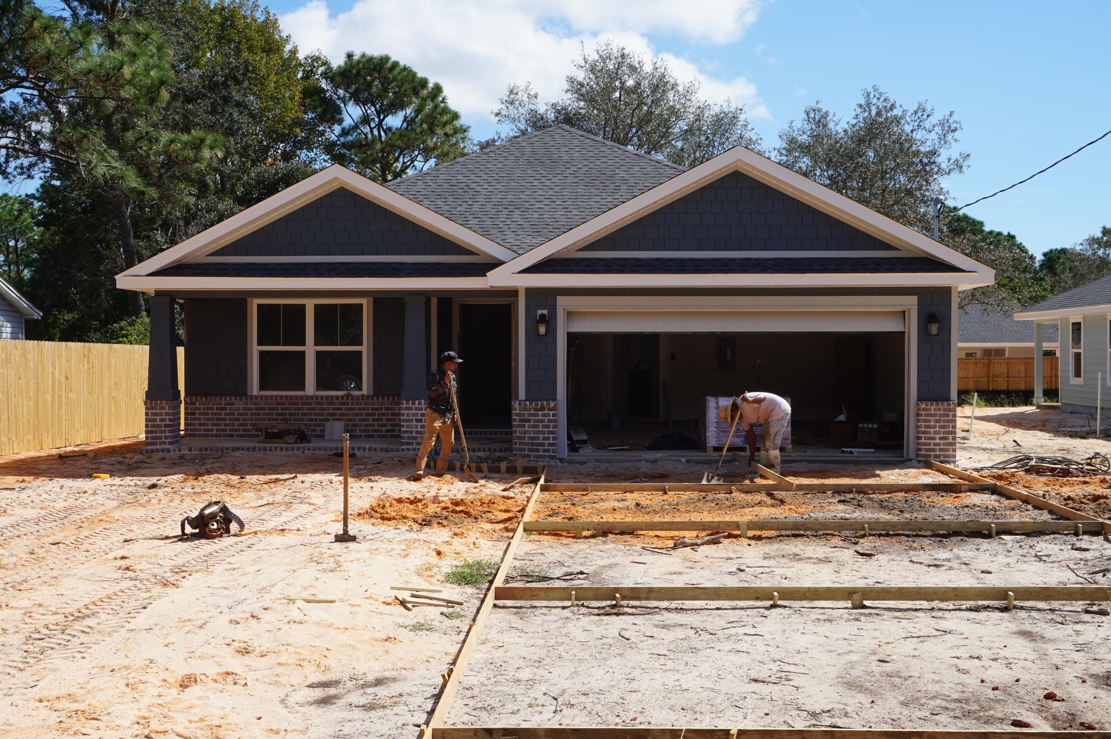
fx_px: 1388
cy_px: 370
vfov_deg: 29.8
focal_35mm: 45
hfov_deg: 43.6
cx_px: 556
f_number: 14
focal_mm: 30
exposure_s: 1/100
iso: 100
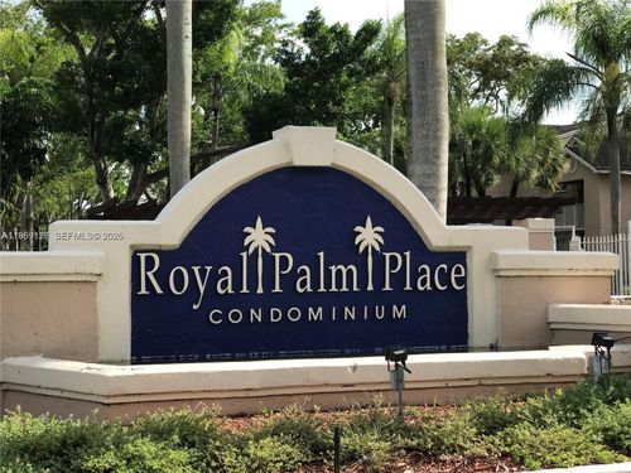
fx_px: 1039
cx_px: 316
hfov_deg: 33.8
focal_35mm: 57
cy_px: 236
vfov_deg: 25.7
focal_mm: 6.6
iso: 20
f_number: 2.8
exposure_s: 1/465
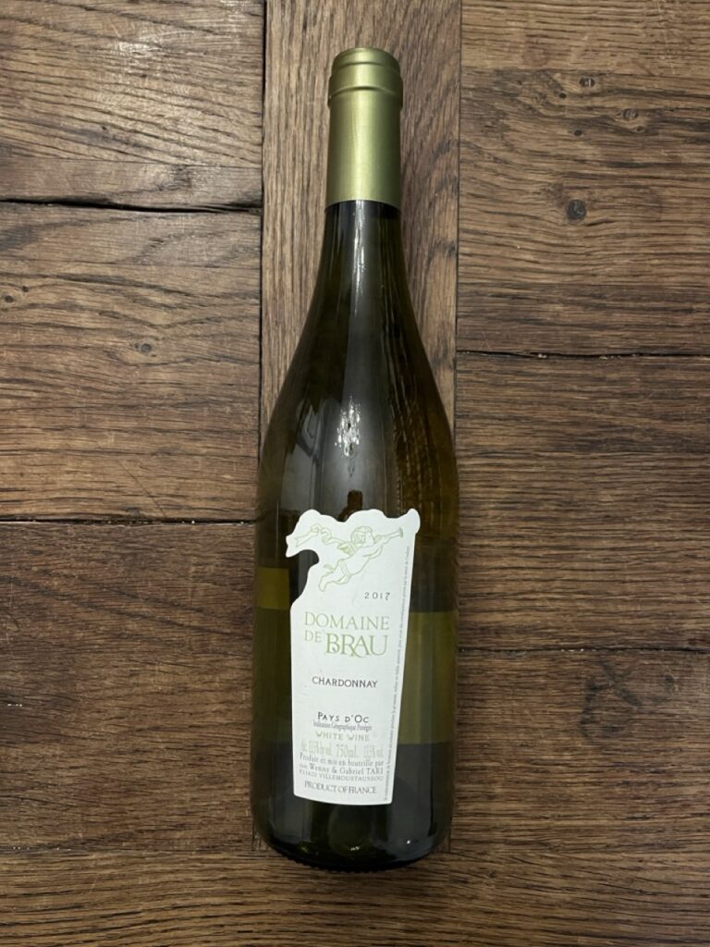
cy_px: 474
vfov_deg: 67.3
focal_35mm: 26
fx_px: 711
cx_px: 355
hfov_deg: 53.1
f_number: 1.6
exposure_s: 1/60
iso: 500
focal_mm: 5.1
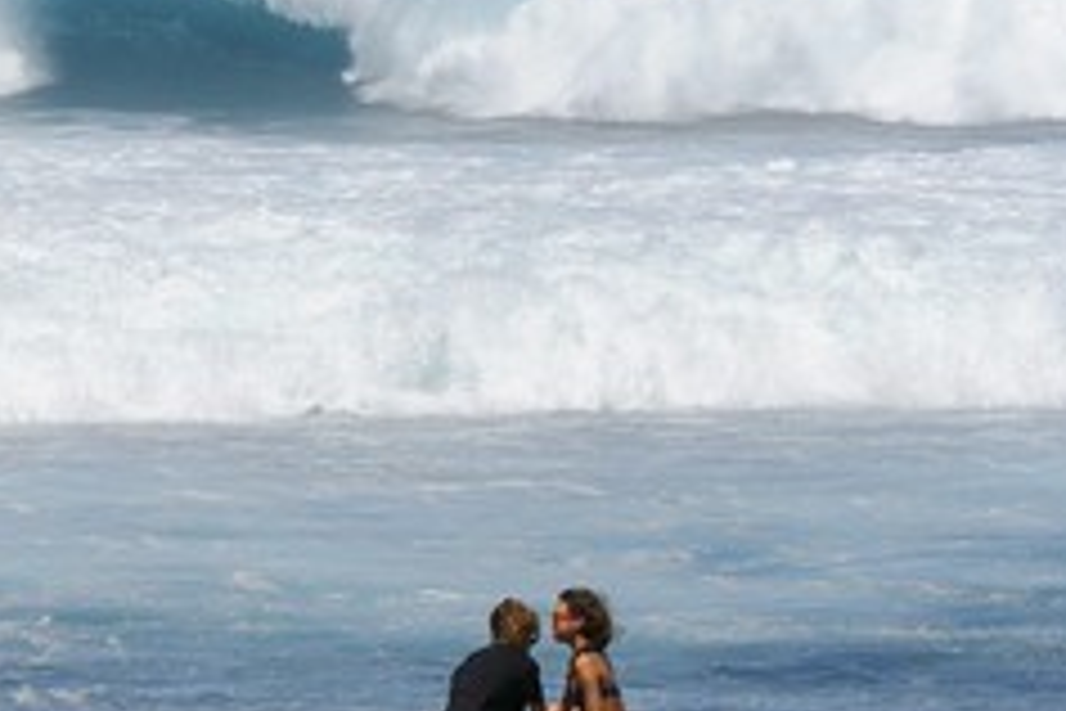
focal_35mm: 283
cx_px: 171
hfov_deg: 7.3
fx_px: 8379
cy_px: 418
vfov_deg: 4.9
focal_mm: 160
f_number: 16
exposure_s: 1/320
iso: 200
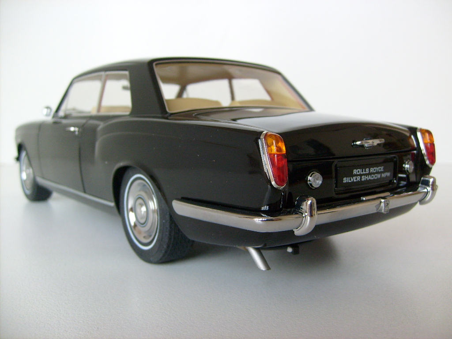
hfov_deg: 52.6
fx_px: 457
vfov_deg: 40.7
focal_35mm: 35
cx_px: 226
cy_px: 170
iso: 100
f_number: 2.8
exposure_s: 1/60
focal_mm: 5.8
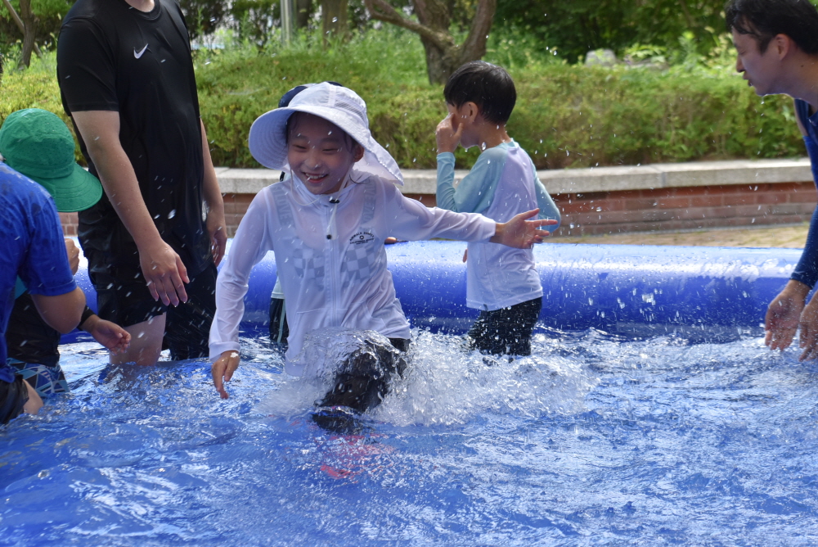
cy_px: 274
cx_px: 409
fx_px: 2728
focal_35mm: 120
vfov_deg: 11.4
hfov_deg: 17.1
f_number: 8
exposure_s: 1/250
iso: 360
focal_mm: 80
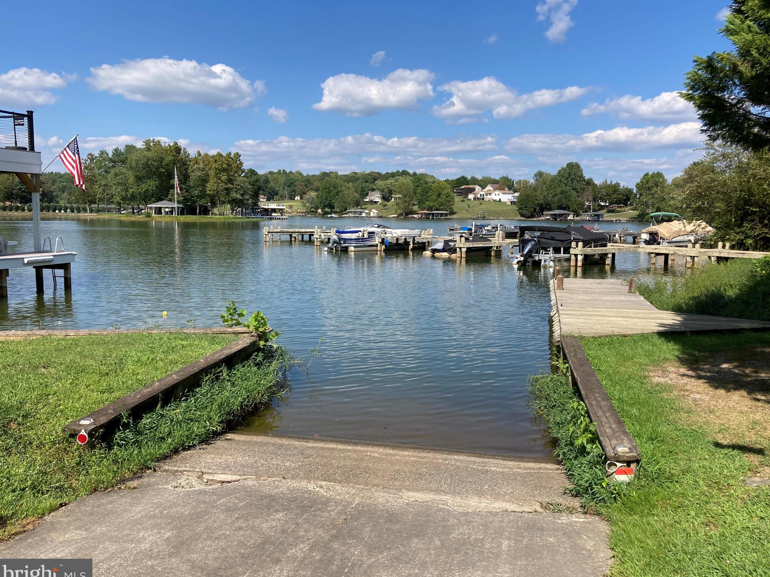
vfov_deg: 48.2
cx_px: 394
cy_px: 292
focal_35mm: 29
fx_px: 645
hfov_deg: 61.7
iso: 20
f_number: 1.8
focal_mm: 3.99
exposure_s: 1/2088
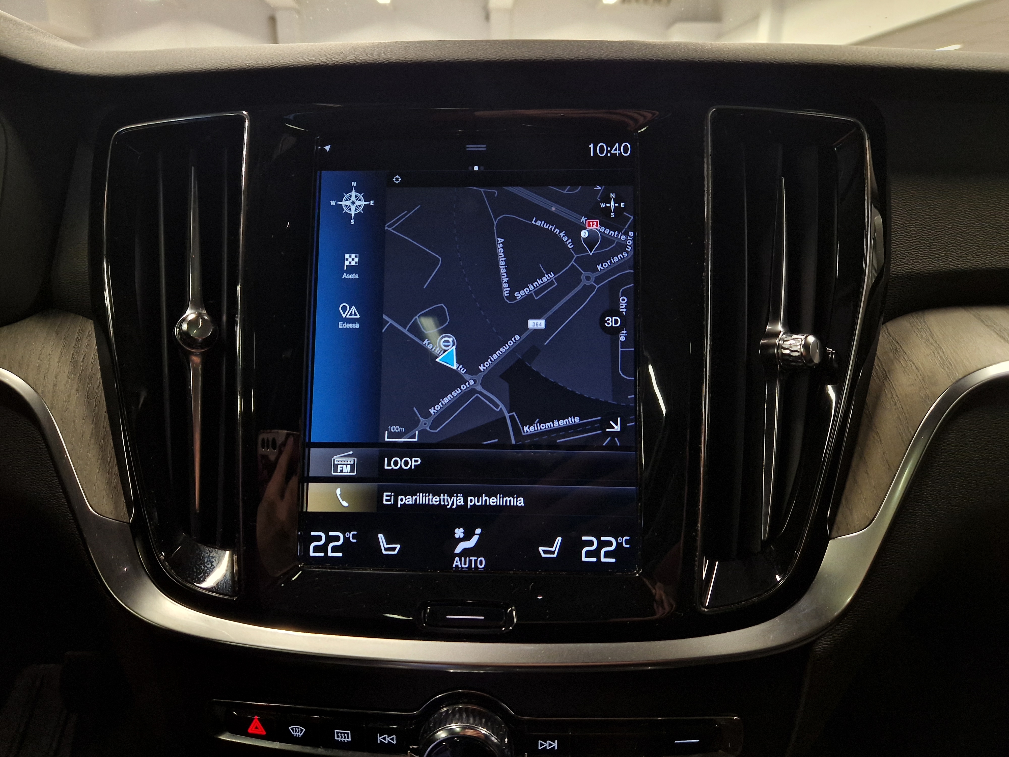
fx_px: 670
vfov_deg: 58.9
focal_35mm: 23
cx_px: 504
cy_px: 378
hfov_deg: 73.9
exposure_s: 1/50
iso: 200
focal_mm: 5.4
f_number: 1.8
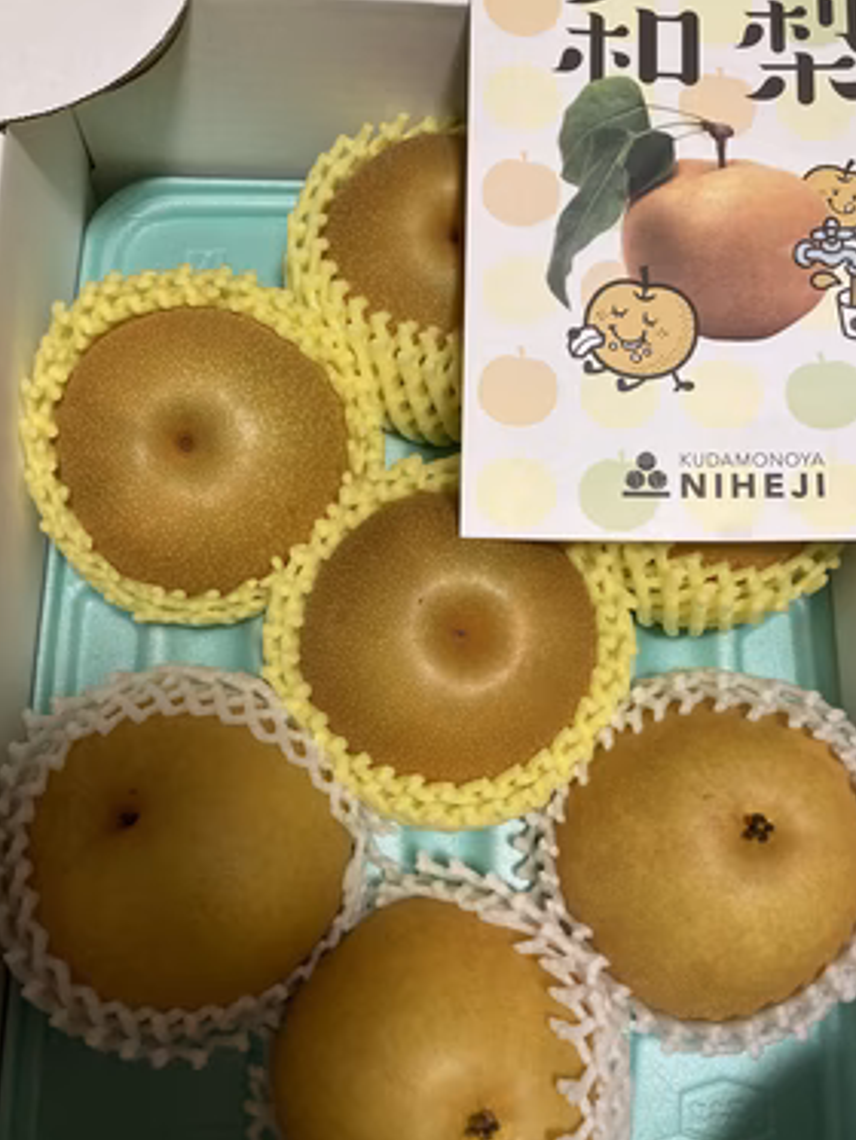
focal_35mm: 30
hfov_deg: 46.8
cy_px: 605
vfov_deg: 59.9
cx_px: 452
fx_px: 989
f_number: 1.8
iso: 125
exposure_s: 1/60
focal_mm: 3.99
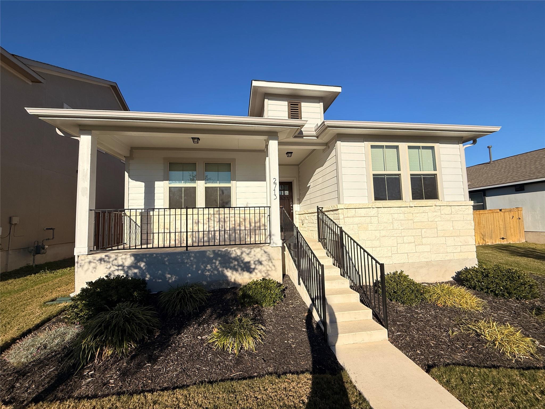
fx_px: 220
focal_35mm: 14
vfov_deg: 85.7
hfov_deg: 102.1
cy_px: 204
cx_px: 272
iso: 50
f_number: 2.2
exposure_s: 1/2717
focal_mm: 2.22
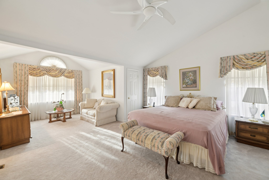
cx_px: 134
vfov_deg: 81.2
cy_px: 90
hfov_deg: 104.3
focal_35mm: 14
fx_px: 105
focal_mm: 14
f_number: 8
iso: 320
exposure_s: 1/15
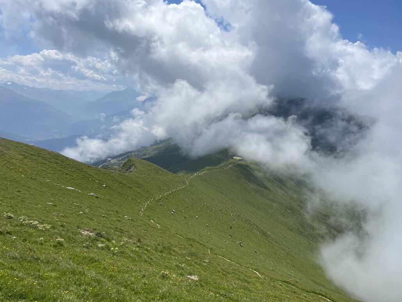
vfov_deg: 53.1
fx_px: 302
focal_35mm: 26
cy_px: 151
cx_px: 201
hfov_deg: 67.3
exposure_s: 1/9091
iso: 32
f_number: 1.6
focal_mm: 4.2
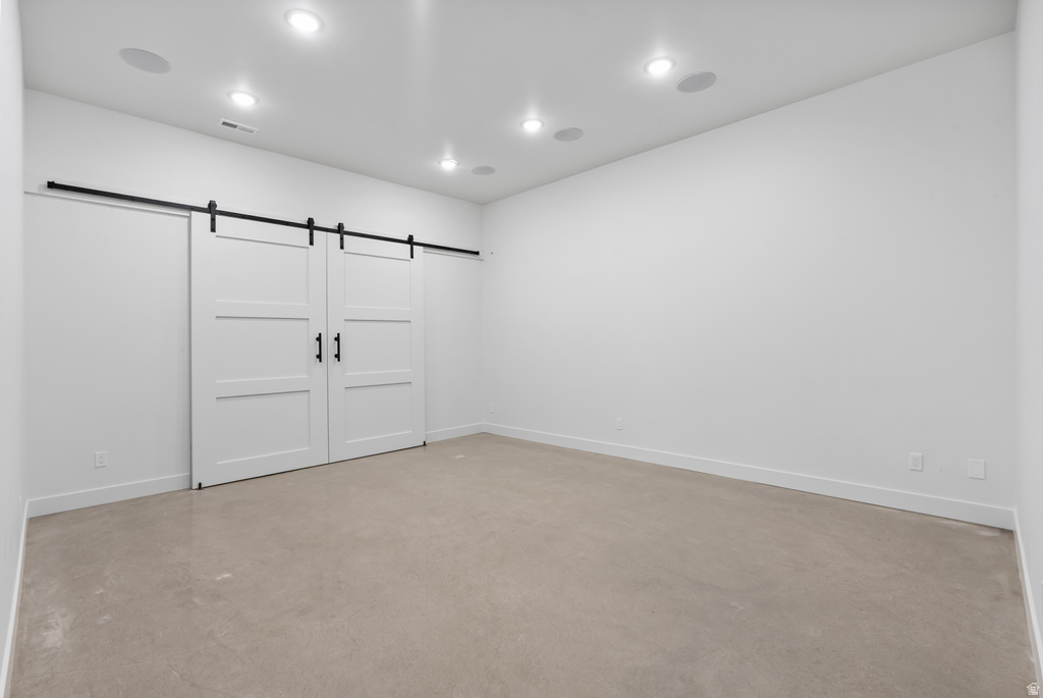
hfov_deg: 96.7
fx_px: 464
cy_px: 349
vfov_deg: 73.9
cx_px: 522
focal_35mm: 16
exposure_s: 1/3
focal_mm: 16
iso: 250
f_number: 9
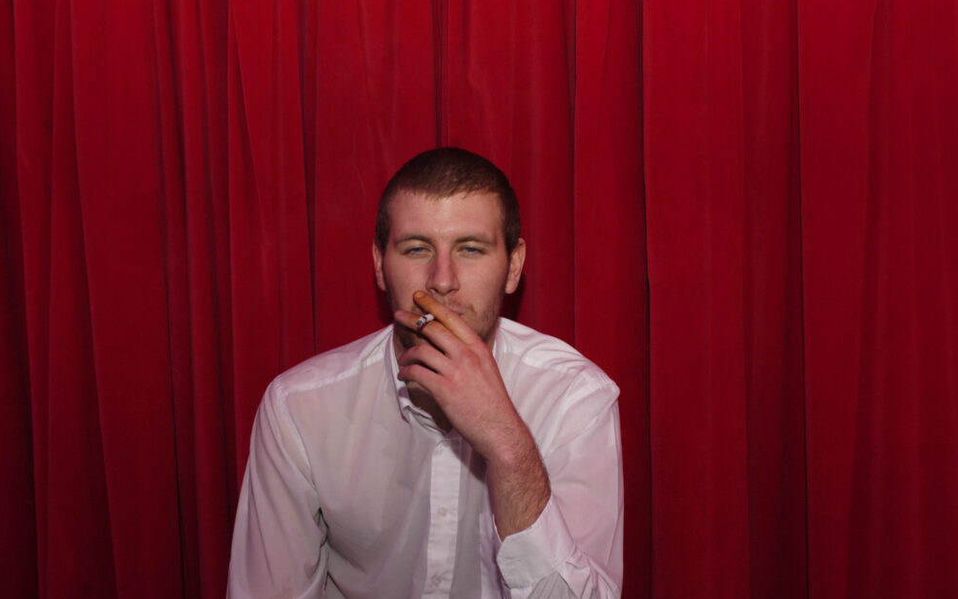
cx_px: 478
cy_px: 309
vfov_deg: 29.9
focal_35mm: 43
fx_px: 1123
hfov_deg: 46.2
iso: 200
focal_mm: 28
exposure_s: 1/60
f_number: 5
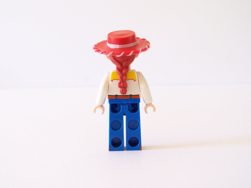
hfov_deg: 39.7
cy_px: 94
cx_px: 126
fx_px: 348
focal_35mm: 48
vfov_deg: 30.3
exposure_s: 1/90
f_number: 4
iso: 400
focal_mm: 8
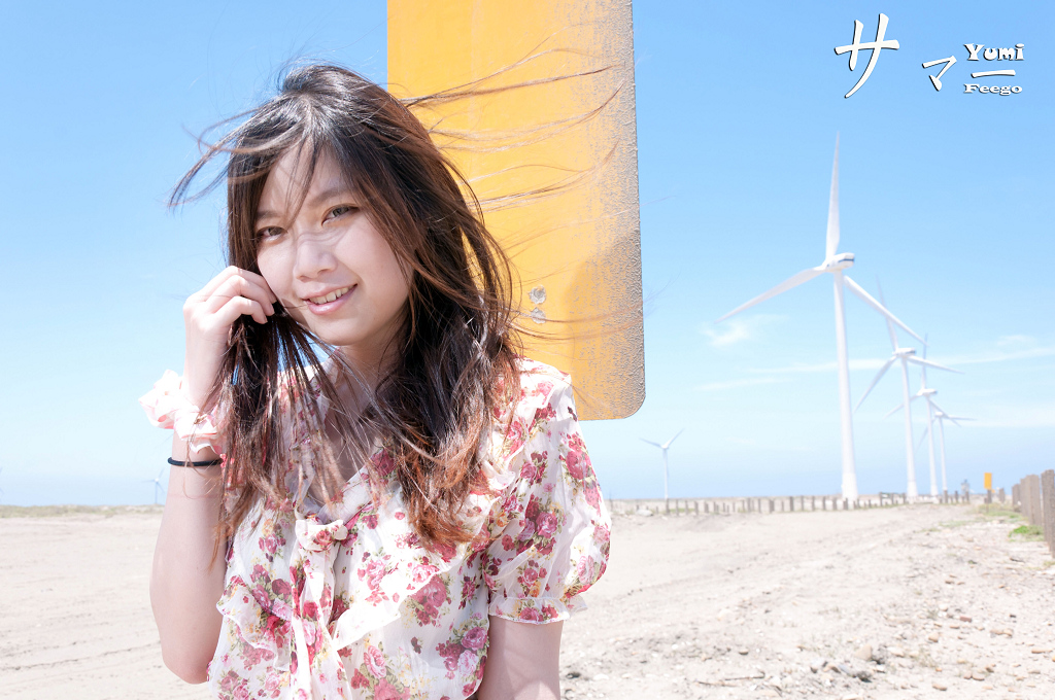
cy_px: 350
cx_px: 528
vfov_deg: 36.8
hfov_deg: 53.2
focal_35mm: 36
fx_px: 1054
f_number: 10
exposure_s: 1/125
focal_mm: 24
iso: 200
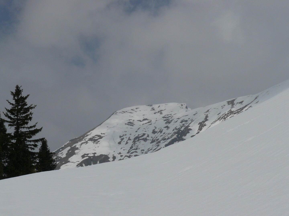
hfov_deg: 23.3
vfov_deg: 17.6
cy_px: 108
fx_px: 701
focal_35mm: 84
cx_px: 144
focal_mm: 14
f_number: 8
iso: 100
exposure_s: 1/1600
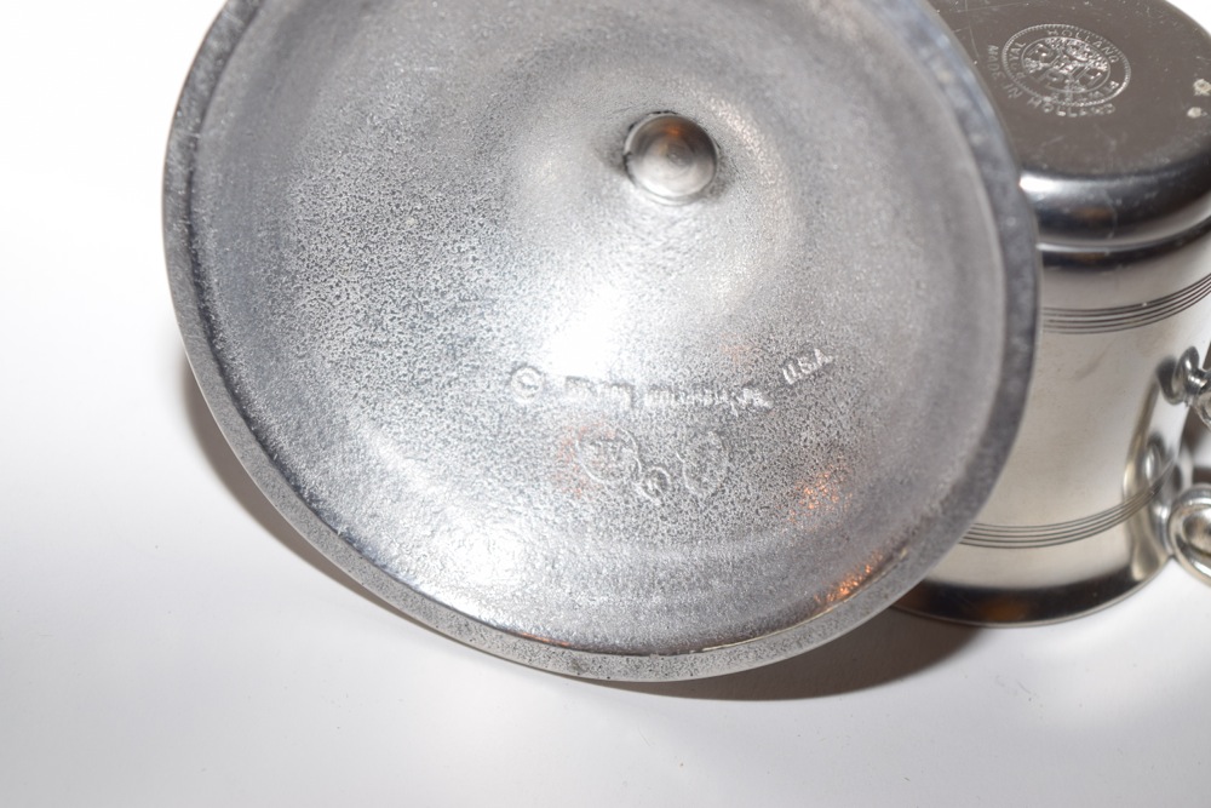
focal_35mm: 82
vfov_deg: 16.6
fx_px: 2775
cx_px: 606
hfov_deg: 24.6
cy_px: 404
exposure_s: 1/60
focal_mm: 55
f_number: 5.6
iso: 360
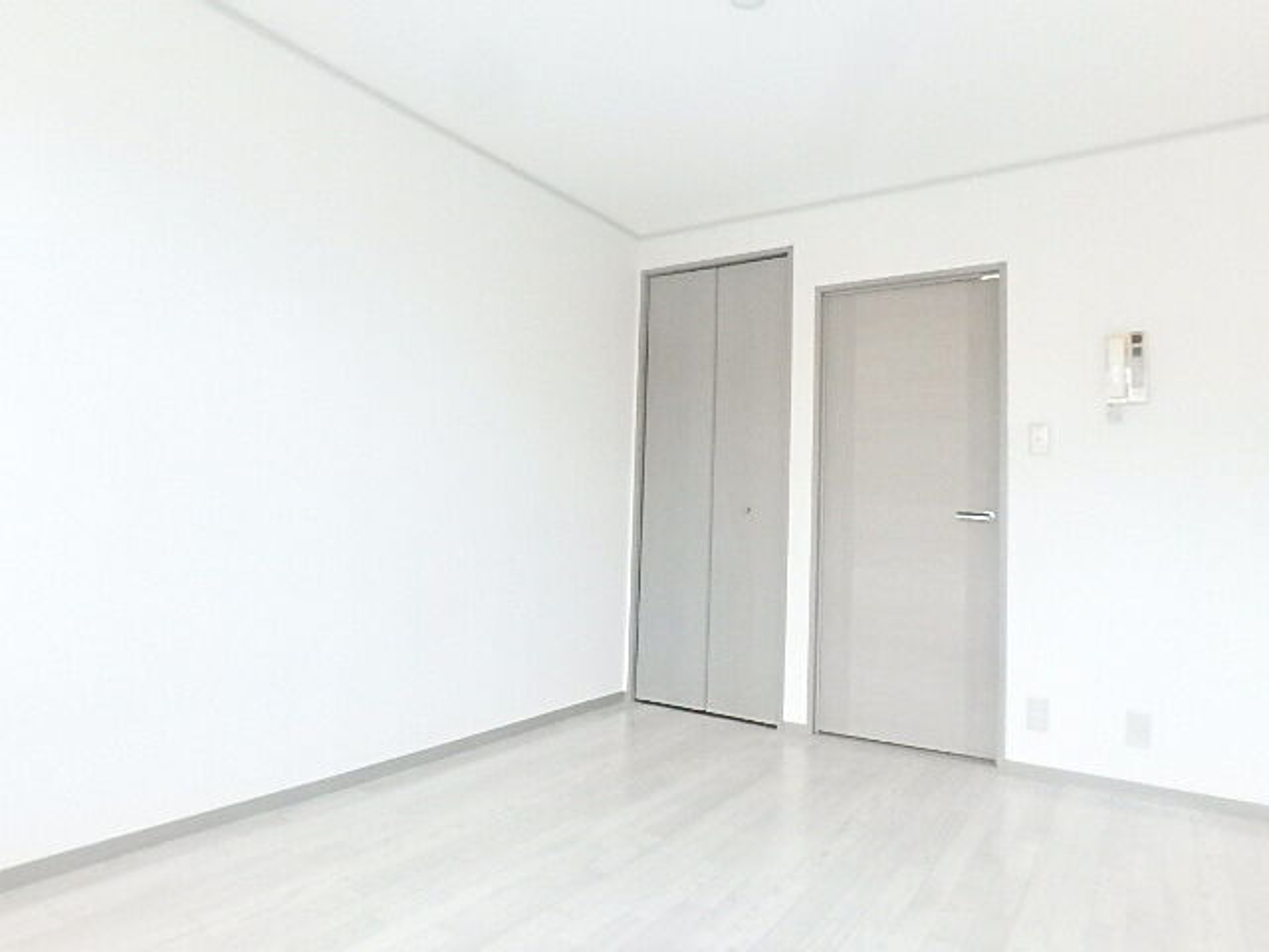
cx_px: 634
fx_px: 770
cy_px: 476
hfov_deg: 79.0
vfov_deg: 63.4
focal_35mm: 21
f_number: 6
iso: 1600
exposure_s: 1/30
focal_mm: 3.7
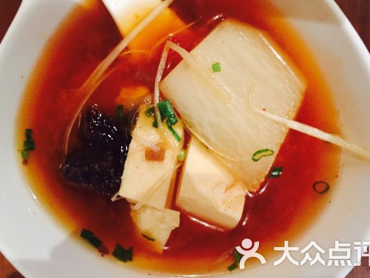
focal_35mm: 35
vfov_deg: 40.6
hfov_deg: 52.6
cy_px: 119
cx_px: 172
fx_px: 374
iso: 500
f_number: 2.2
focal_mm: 4.15
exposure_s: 1/17
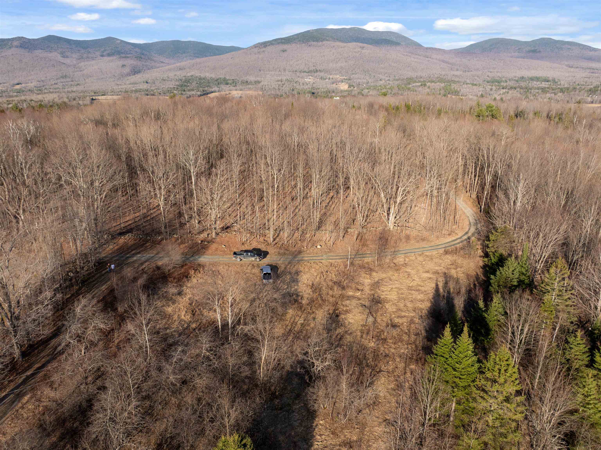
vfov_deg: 56.8
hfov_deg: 71.6
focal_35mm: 24
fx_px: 416
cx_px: 300
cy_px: 225
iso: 160
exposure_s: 1/1250
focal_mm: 12.29
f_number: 2.8
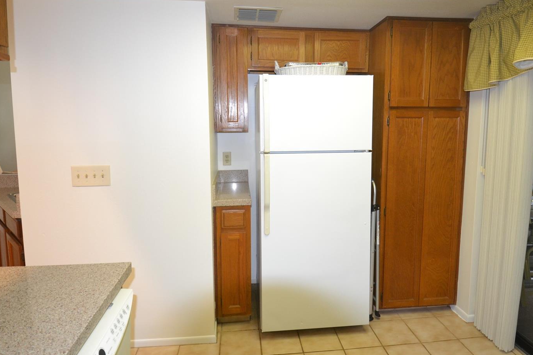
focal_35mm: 21
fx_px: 311
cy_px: 155
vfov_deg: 59.3
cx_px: 275
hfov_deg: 81.2
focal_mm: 12
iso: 1000
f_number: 3.8
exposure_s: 1/60
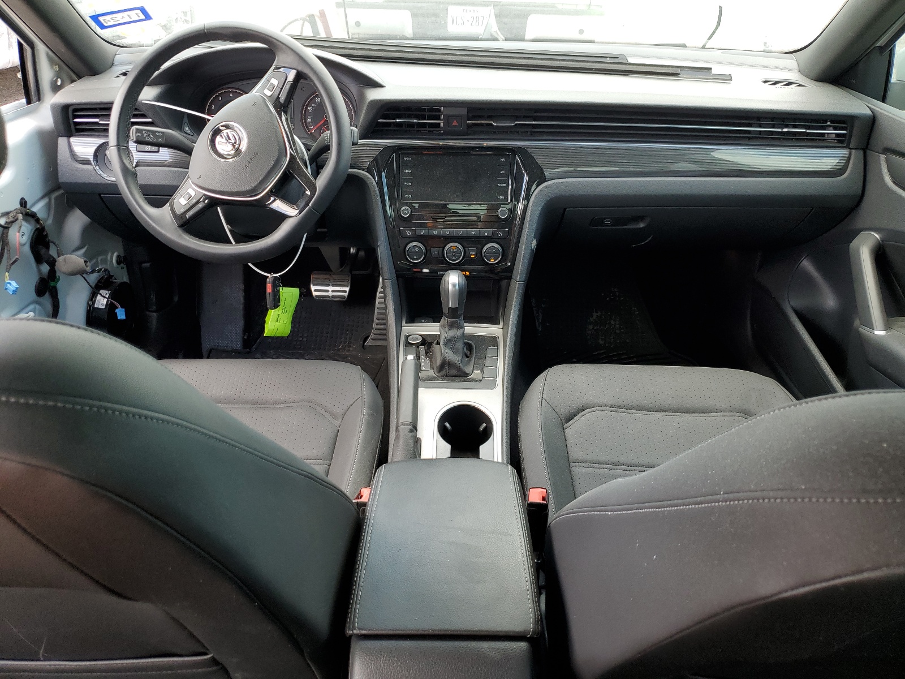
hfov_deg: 67.3
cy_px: 340
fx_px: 680
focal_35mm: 26
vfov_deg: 53.1
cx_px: 452
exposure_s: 1/147
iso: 50
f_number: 1.5
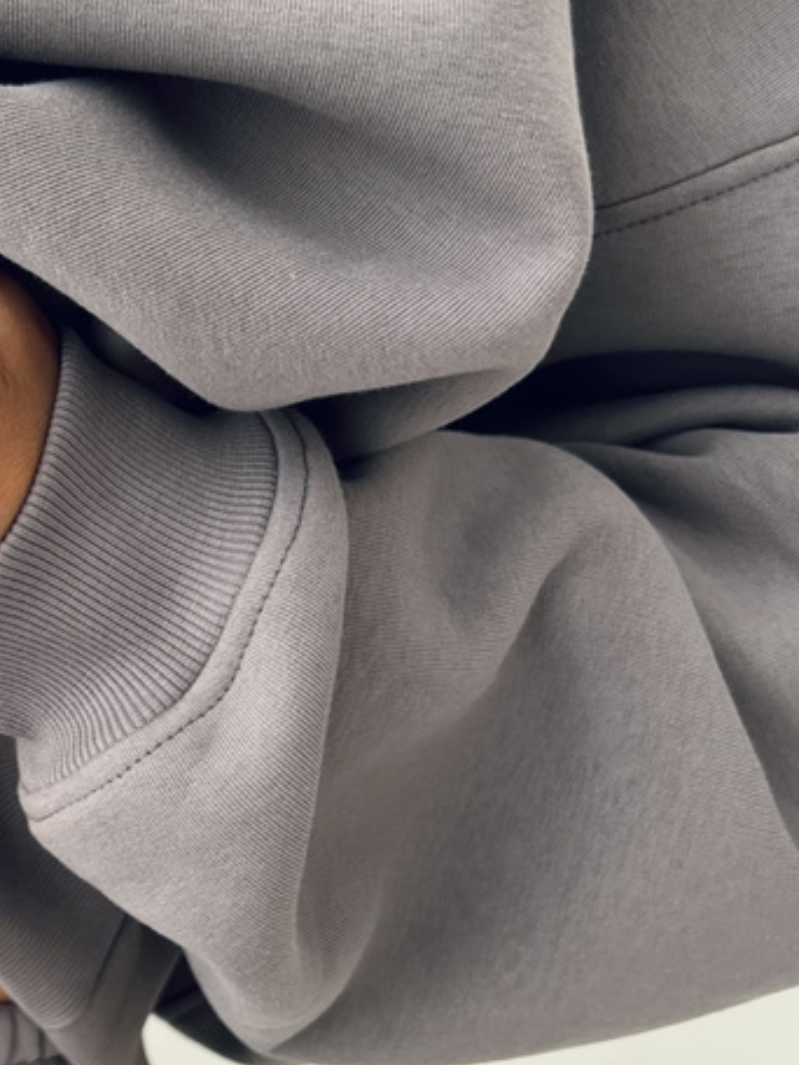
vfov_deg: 33.6
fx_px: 1754
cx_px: -23
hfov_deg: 24.4
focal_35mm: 57
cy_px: 652
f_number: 1.5
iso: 50
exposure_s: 1/121
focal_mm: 5.7
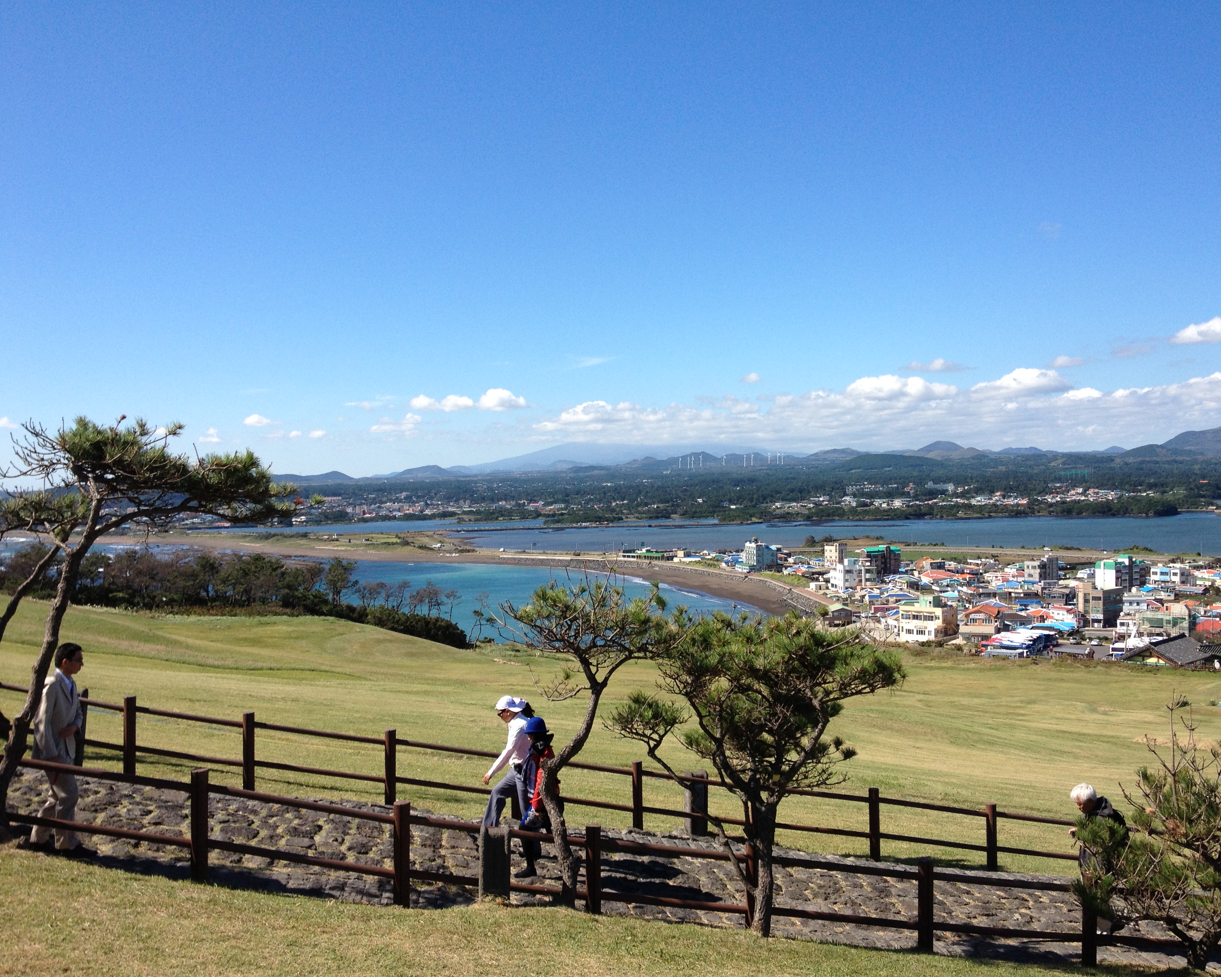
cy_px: 495
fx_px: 1337
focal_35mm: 37
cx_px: 636
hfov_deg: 49.1
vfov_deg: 40.1
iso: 50
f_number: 2.4
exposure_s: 1/1623
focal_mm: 4.28
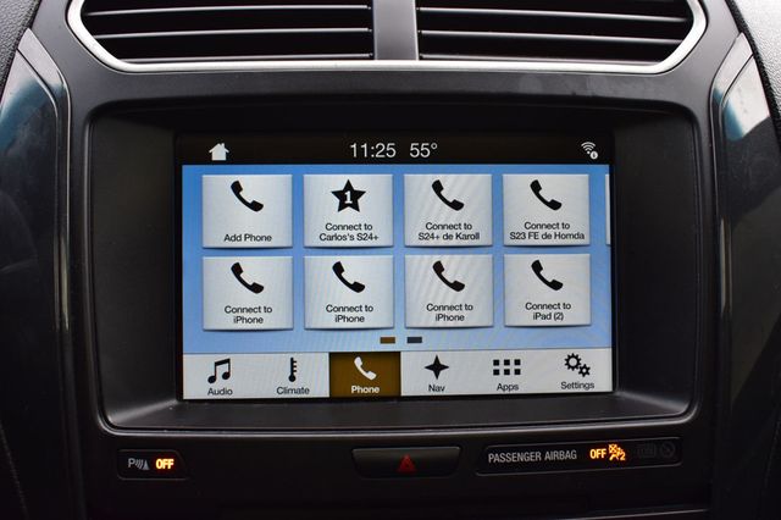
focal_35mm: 38
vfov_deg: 35.5
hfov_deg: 51.3
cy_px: 260
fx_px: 813
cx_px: 390
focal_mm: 25
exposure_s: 1/80
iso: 400
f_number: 8
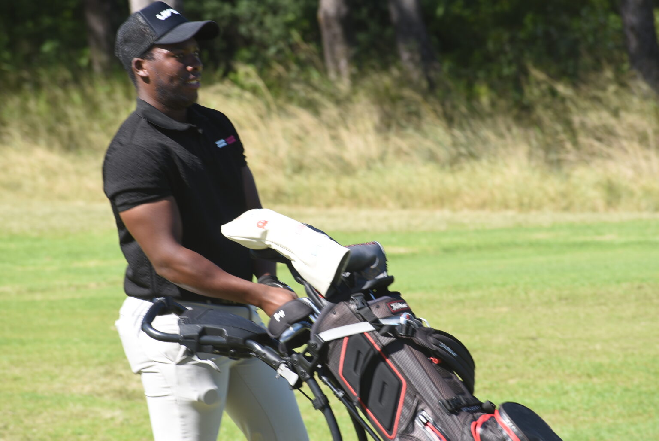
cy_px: 220
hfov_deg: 6.9
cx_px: 330
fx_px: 5496
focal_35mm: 300
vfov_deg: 4.6
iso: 100
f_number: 9
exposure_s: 1/125
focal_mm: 200
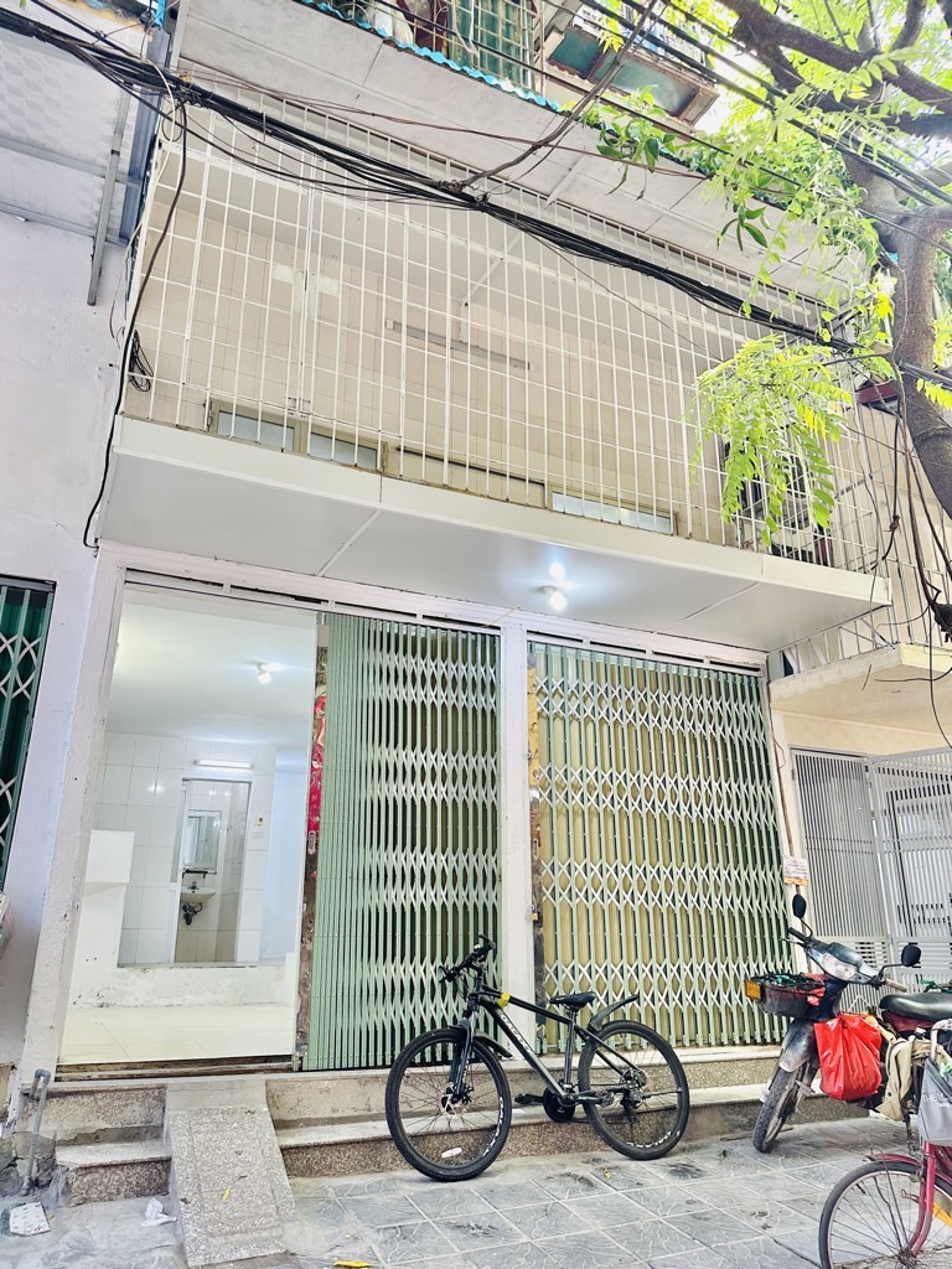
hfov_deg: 56.8
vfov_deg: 71.6
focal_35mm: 24
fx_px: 880
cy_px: 634
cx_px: 476
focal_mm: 6.86
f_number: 1.78
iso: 200
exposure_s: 1/121
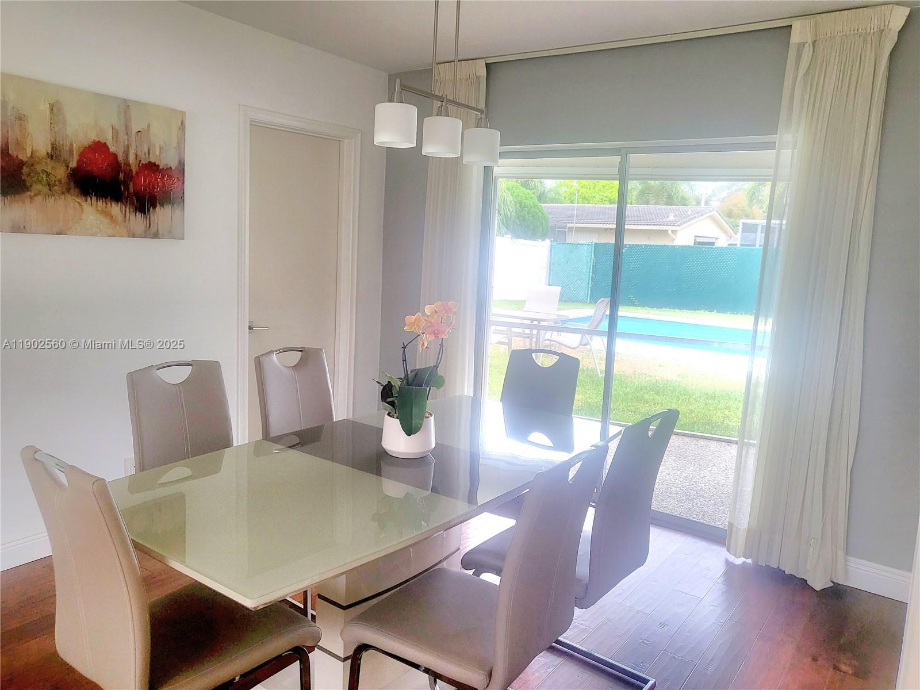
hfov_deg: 67.3
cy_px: 345
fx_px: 691
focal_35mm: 26
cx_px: 460
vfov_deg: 53.1
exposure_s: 1/120
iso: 80
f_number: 1.8
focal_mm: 4.25
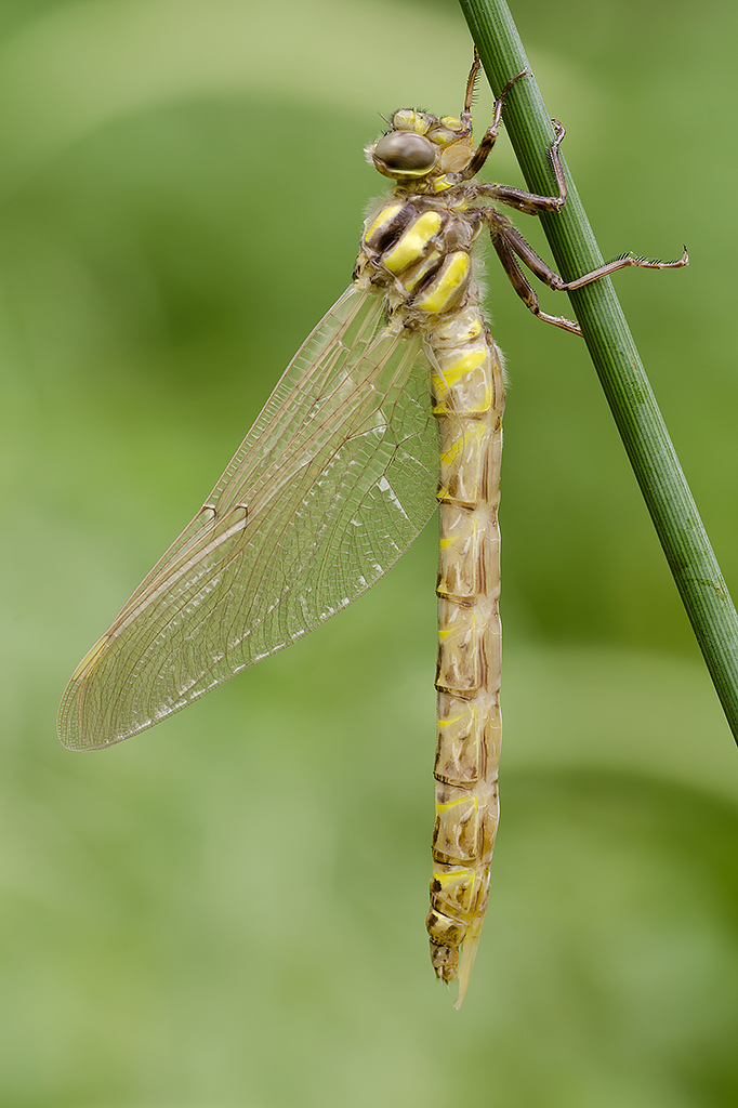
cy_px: 554
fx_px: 8307
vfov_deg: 7.6
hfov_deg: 5.1
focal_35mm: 270
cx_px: 369
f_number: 11
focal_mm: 180
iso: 100
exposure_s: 1/25
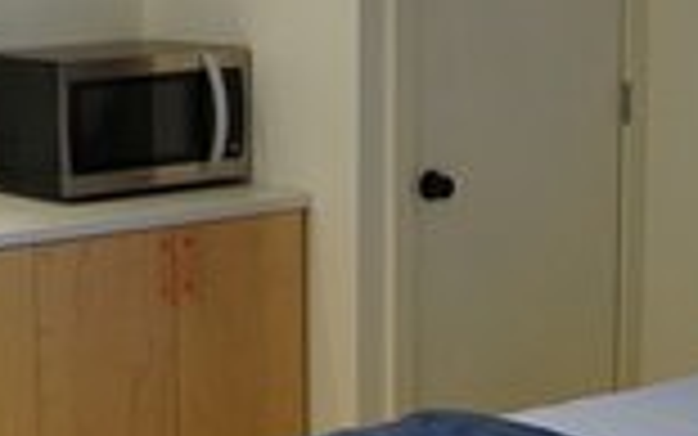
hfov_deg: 17.6
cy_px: 258
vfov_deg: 11.1
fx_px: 2245
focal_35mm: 118
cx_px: 185
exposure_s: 1/160
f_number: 3.5
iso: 2000
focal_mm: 28
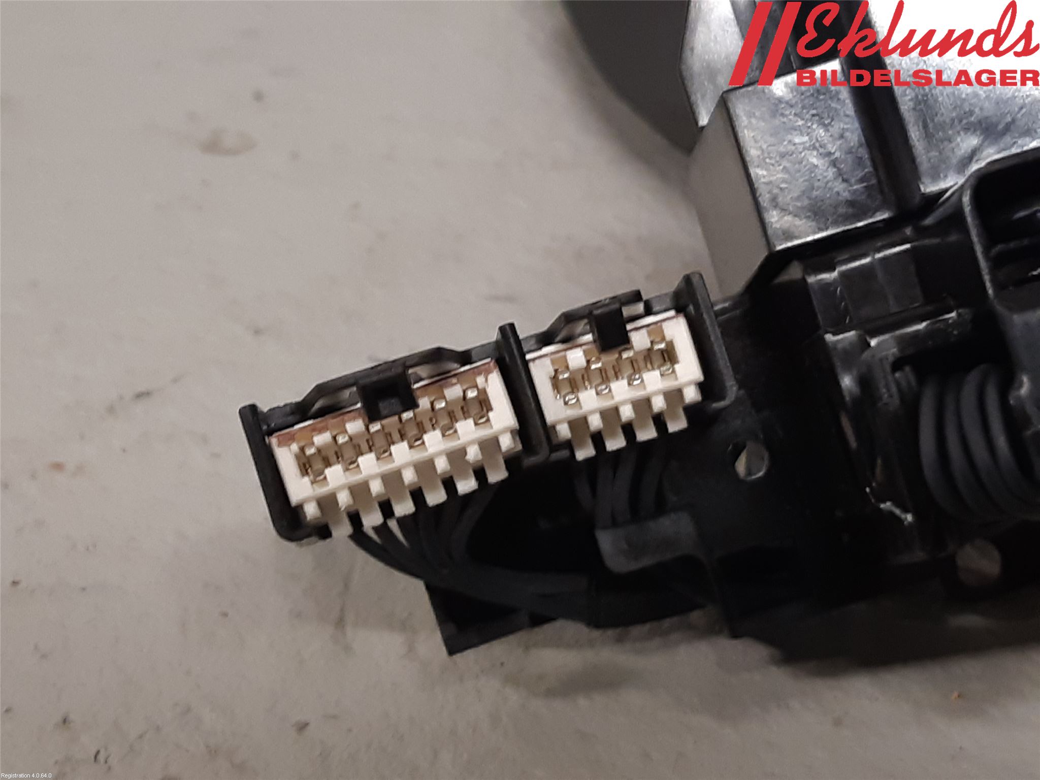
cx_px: 520
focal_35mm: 26
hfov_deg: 67.3
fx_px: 781
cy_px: 390
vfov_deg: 53.1
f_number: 1.7
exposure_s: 1/50
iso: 125
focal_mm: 3.93
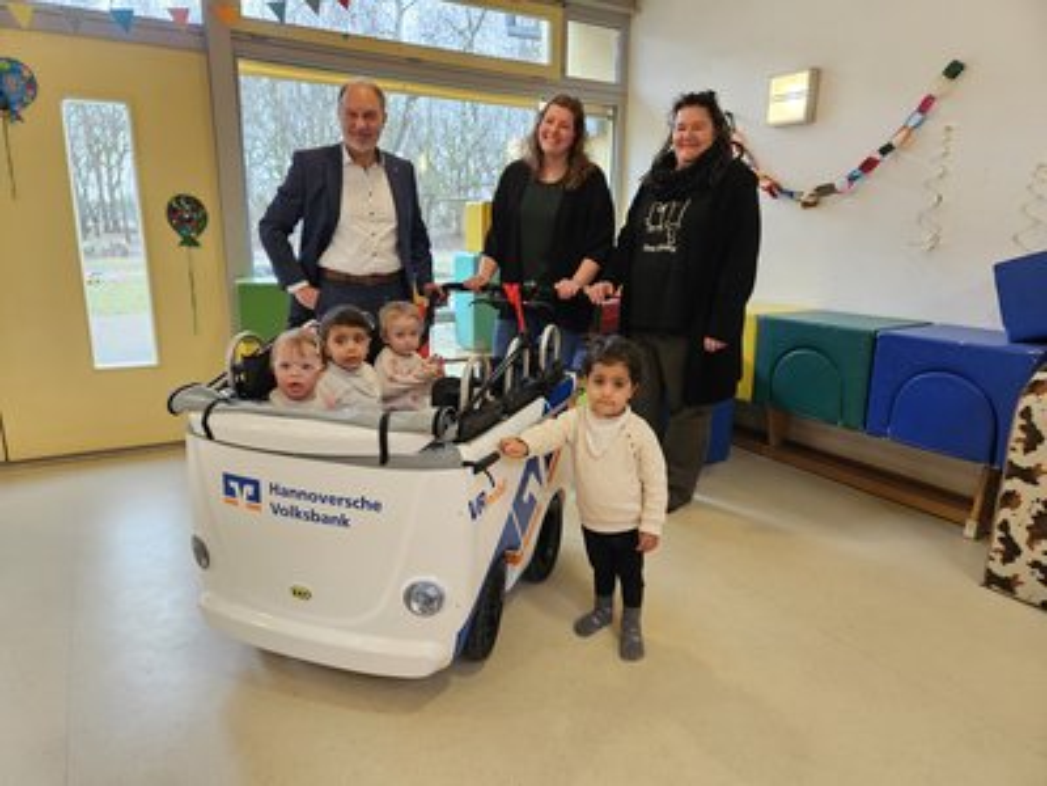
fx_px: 696
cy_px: 393
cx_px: 524
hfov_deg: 73.9
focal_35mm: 23
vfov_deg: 58.9
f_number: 1.8
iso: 200
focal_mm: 5.4
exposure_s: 1/100
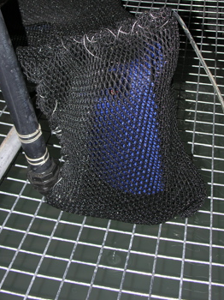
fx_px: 510
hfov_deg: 24.8
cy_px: 100
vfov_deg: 32.5
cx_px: 115
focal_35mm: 59
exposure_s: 1/60.1
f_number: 2.9
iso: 50
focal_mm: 11
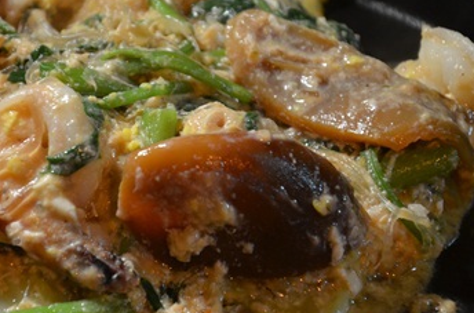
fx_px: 3608
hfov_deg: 7.5
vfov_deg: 5.0
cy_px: 125
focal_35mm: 275
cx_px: 168
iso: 640
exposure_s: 1/15
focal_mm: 105
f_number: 5.6
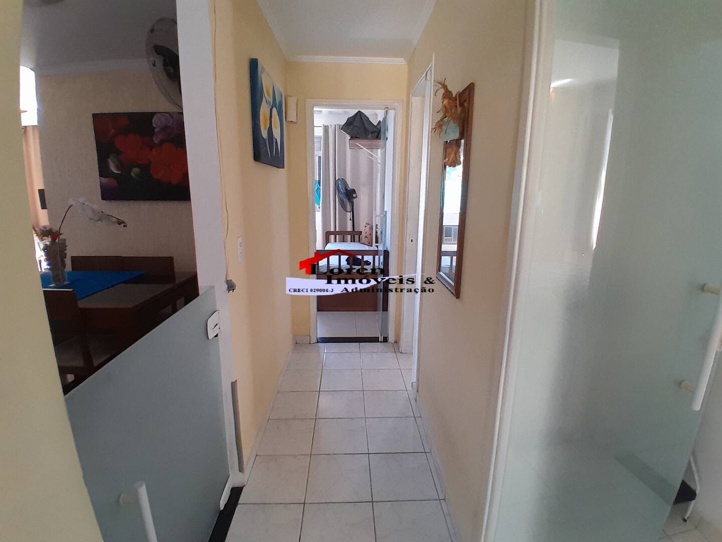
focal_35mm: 17
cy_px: 271
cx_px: 361
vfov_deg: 74.7
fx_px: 355
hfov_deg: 91.0
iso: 125
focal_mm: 1.46
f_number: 2.2
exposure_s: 1/50
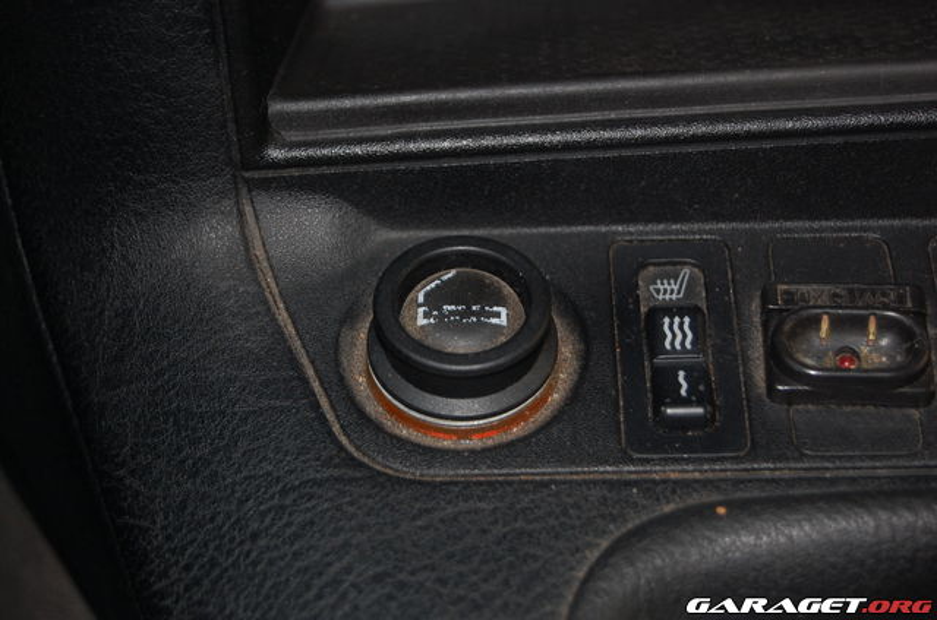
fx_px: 2143
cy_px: 310
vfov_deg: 16.5
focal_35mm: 82
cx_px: 468
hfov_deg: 24.7
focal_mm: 55
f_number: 5.6
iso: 400
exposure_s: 1/60
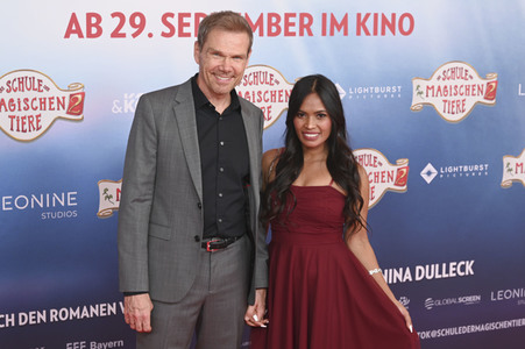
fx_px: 991
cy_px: 174
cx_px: 262
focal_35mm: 68
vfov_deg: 20.0
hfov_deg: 29.7
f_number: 8
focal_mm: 68
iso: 1000
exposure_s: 1/125
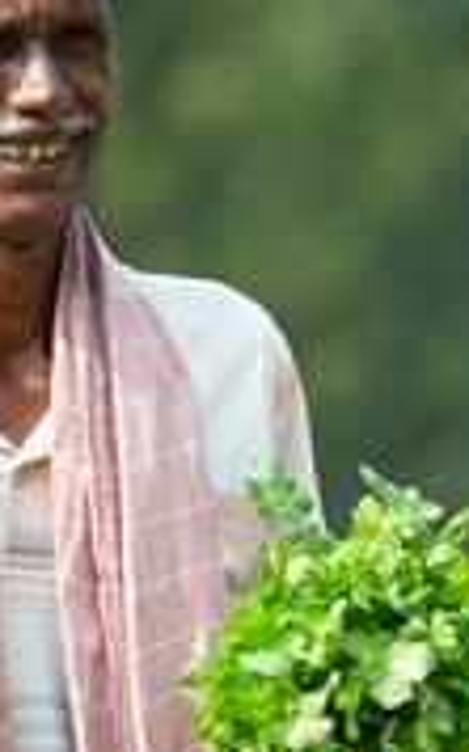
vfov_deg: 3.7
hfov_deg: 2.3
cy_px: 583
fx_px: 11614
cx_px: 1099
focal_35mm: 567
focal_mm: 132
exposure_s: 1/640
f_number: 2.8
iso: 160
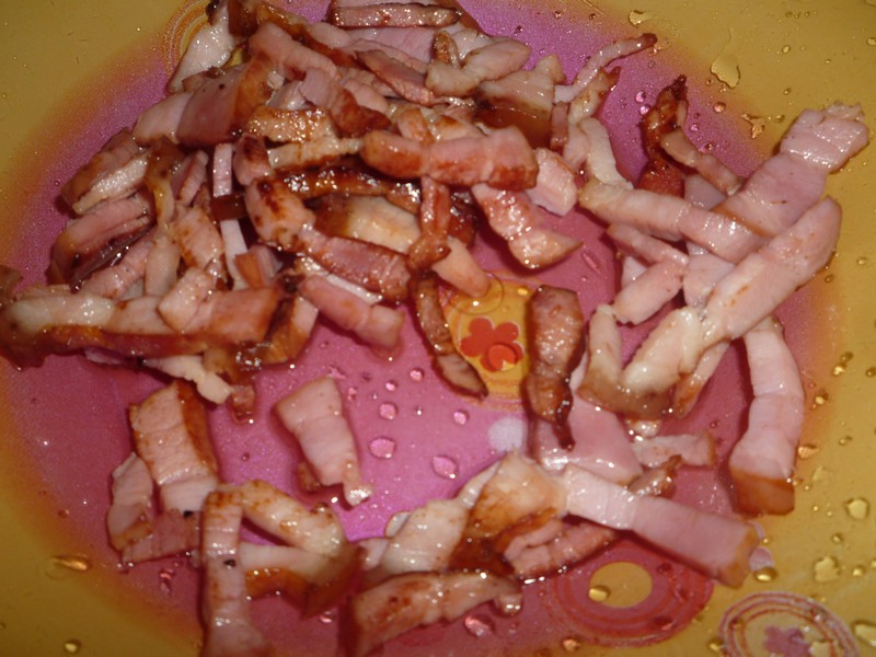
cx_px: 438
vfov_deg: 40.7
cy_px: 328
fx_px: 886
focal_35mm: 35
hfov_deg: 52.6
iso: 100
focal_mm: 5.2
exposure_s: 1/30
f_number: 4
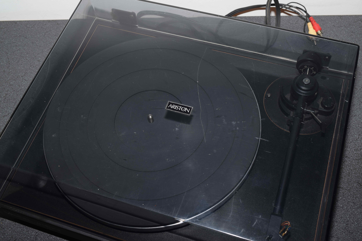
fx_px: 452
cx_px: 181
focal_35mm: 45
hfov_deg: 43.6
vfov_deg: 29.9
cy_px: 120
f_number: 8
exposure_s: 1/60
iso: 100
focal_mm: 30
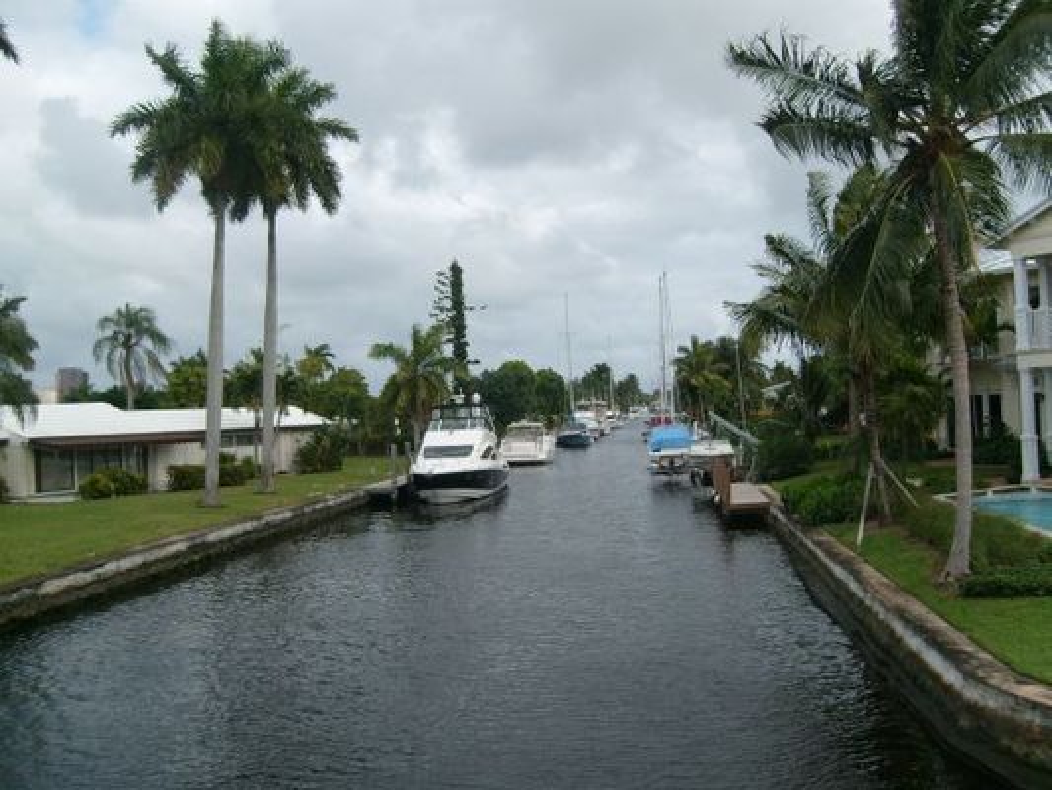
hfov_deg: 52.6
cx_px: 526
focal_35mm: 35
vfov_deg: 40.7
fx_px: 1064
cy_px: 395
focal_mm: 5.8
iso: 80
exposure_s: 1/250
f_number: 7.1
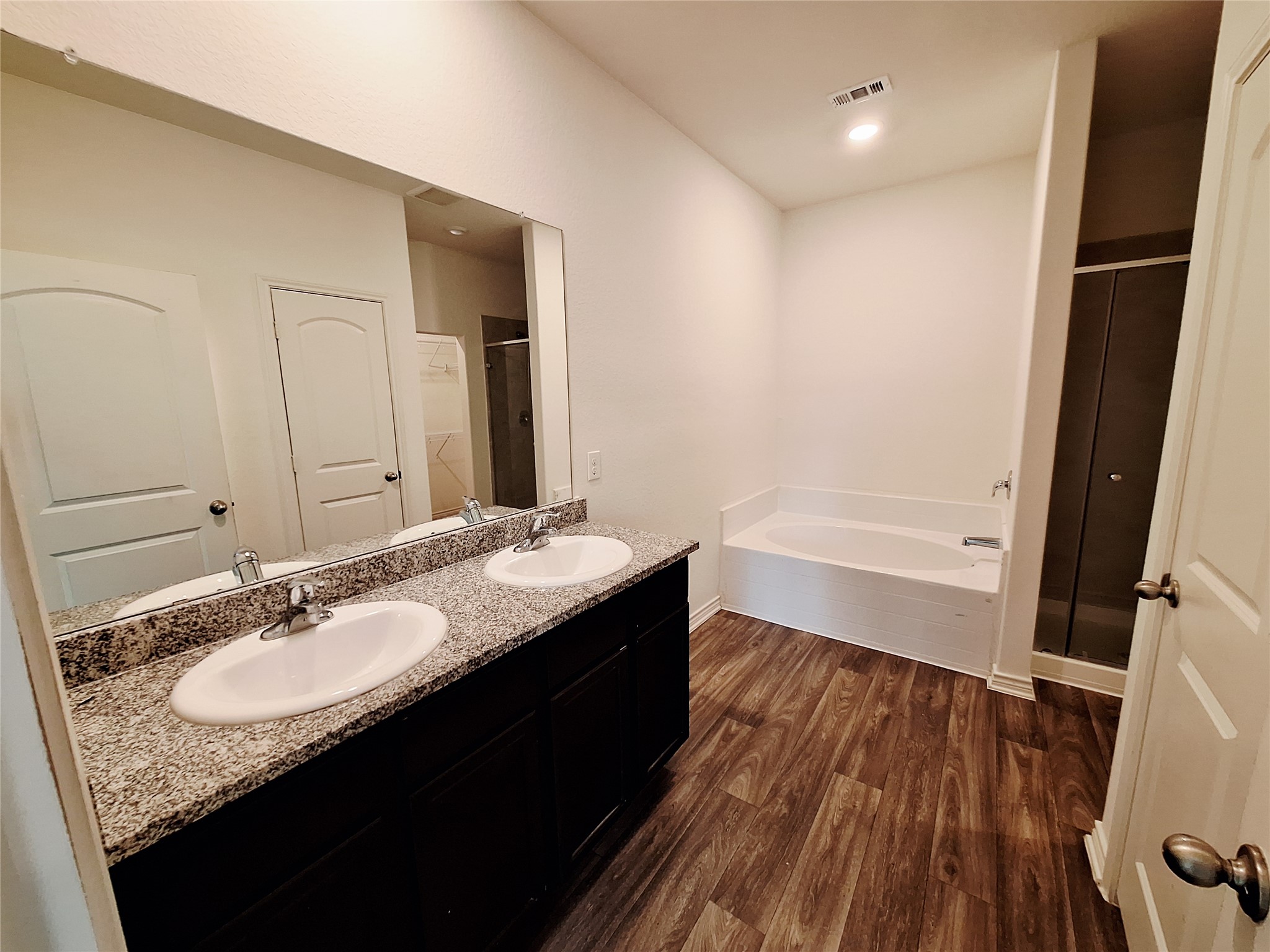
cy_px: 476
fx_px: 477
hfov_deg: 106.2
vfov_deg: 89.9
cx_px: 635
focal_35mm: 13
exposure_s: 1/40
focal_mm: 1.74
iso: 200
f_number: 2.2
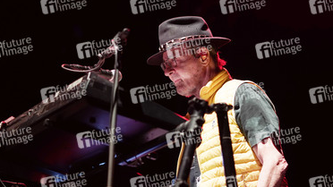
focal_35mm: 108
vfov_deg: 11.2
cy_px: 115
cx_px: 165
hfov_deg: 19.8
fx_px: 953
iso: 1250
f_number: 2.2
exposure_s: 1/125
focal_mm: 85
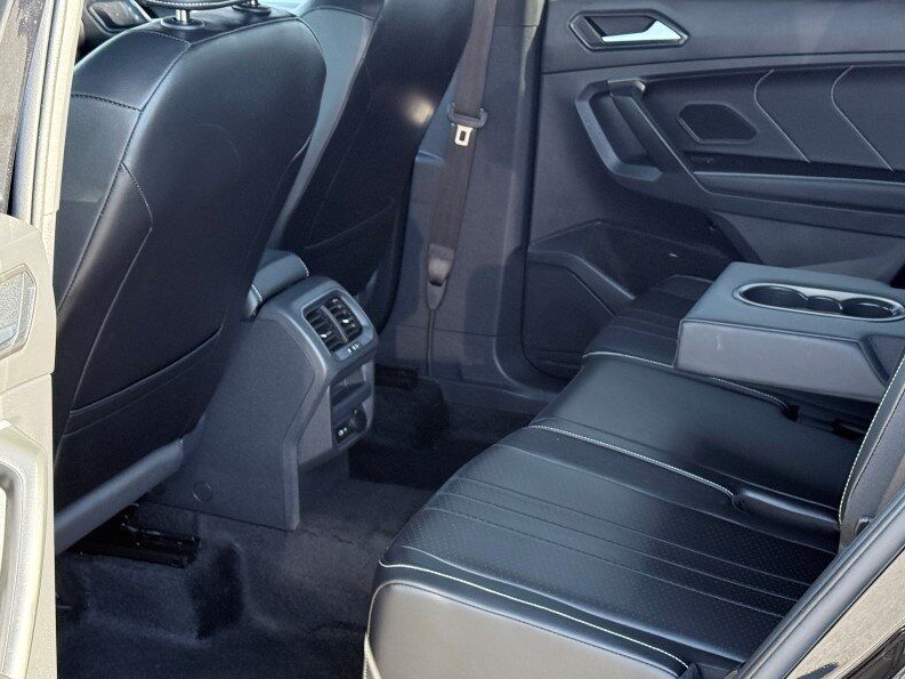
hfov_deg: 31.1
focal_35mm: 62
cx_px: 549
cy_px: 375
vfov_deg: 23.6
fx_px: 1621
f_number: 1.78
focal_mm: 6.76
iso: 200
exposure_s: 1/167
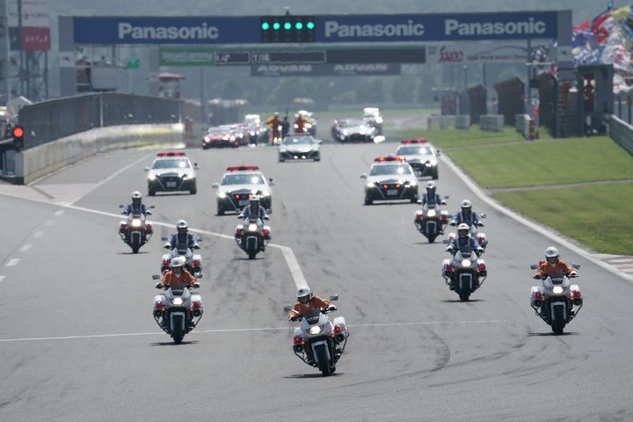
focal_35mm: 600
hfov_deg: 3.4
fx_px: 10549
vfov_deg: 2.3
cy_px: 211
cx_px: 316
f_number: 9
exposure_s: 1/640
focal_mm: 600
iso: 200
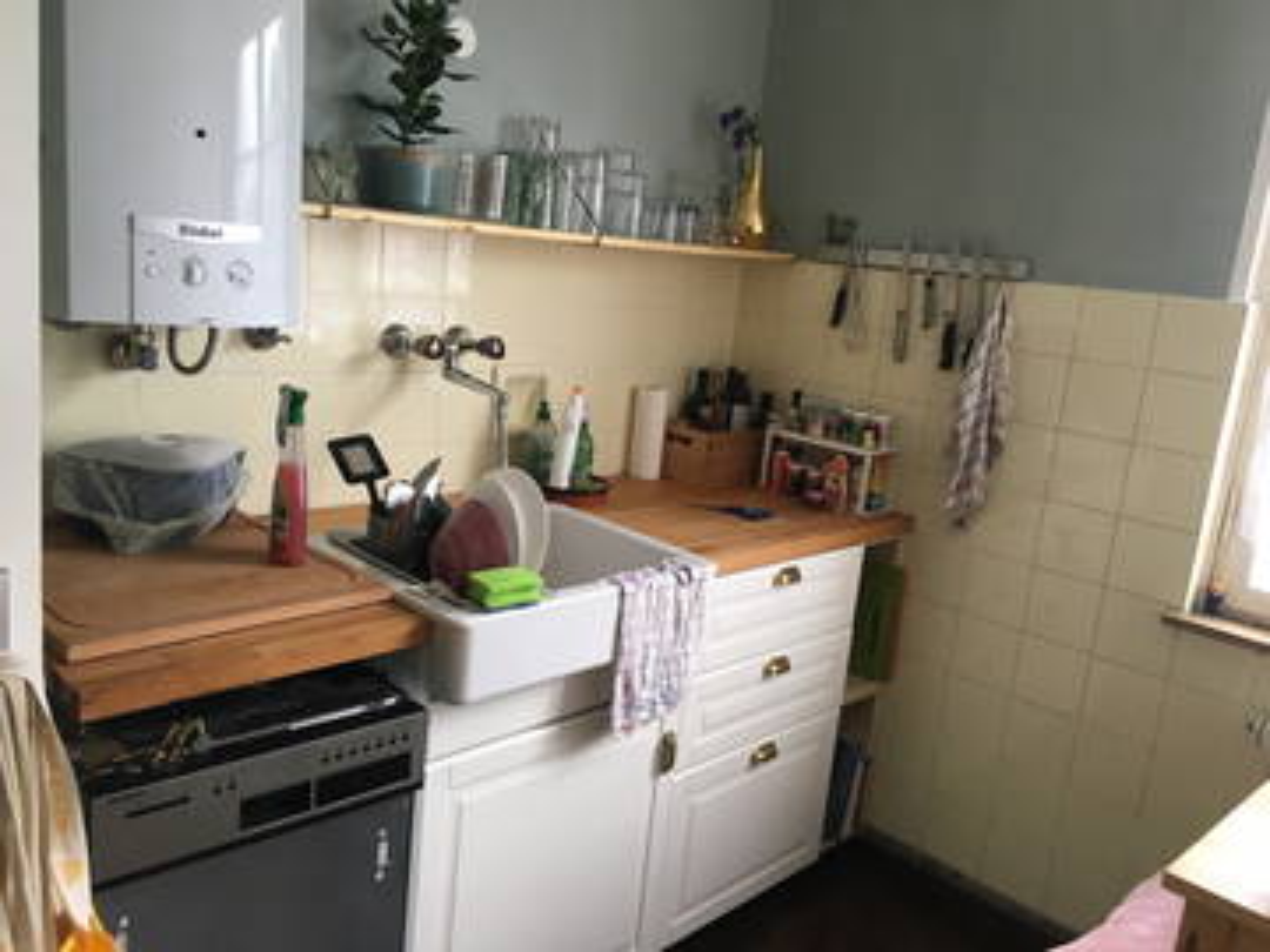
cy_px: 476
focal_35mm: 29
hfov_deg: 61.7
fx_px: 1064
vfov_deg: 48.2
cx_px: 635
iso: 32
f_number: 2.2
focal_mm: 4.15
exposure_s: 1/33
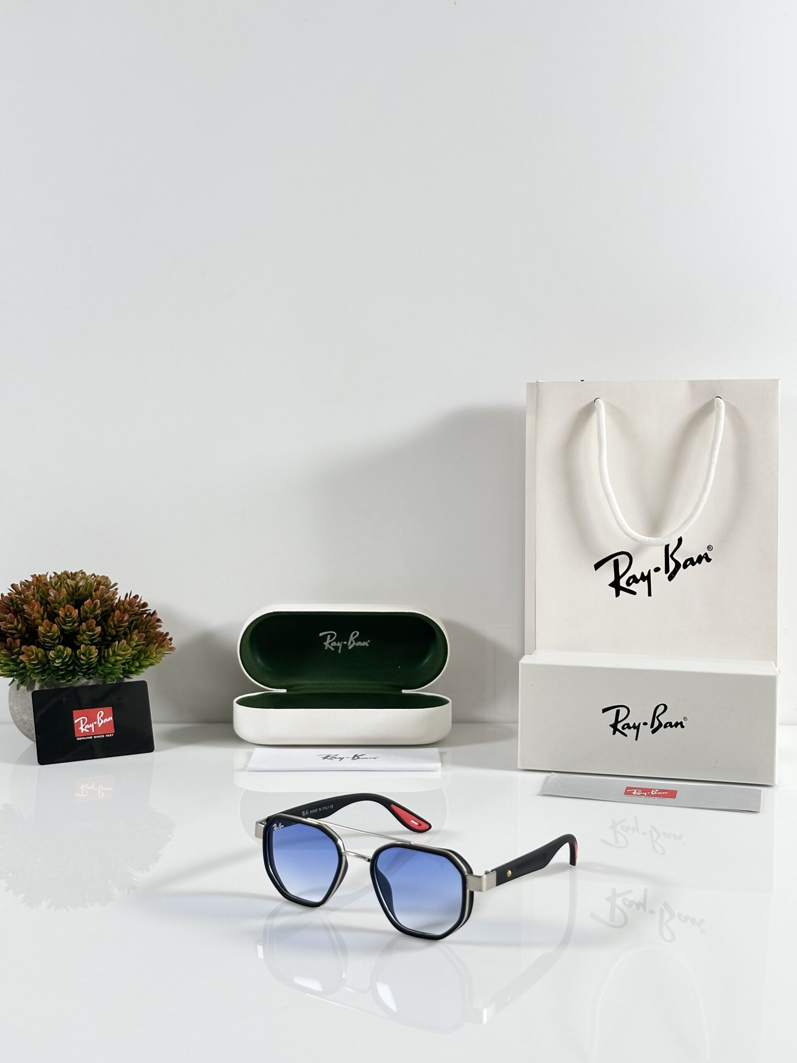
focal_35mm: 48
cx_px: 398
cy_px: 532
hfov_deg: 30.3
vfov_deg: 39.7
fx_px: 1474
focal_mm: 6.86
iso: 80
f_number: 1.78
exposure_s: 1/100
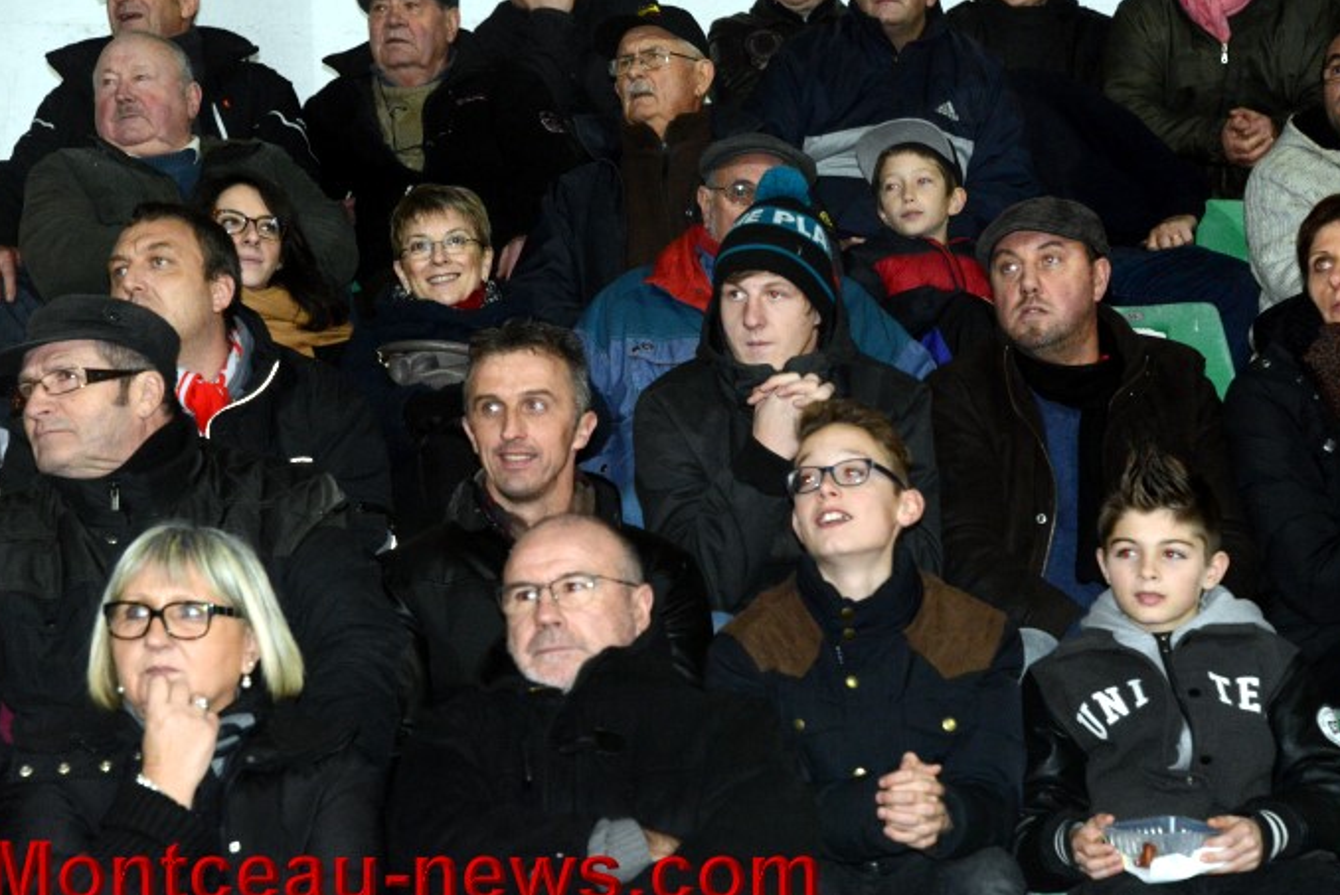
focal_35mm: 129
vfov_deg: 10.6
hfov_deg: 15.9
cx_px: 666
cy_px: 453
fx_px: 4805
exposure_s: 1/125
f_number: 8
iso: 6400
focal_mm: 125
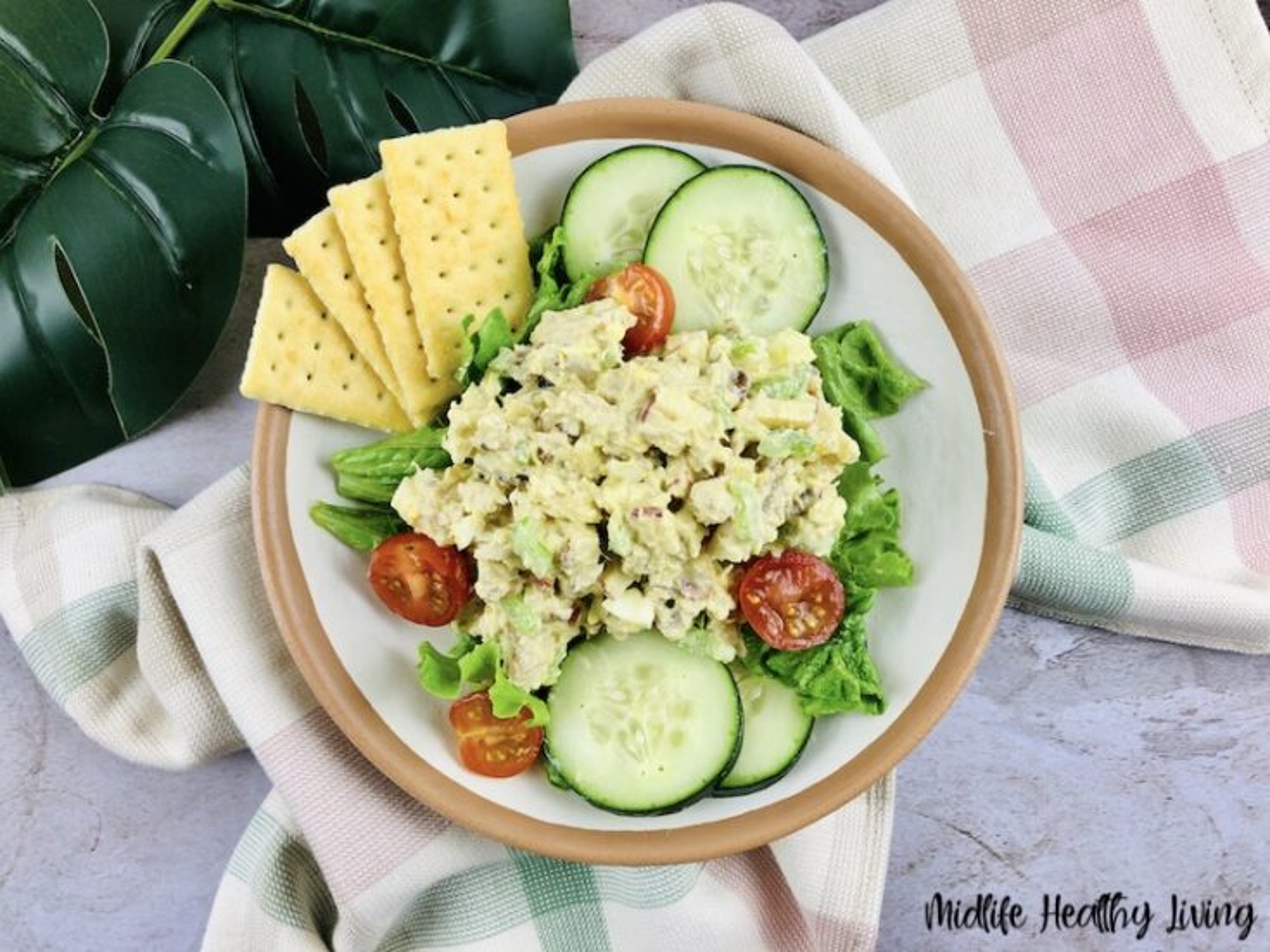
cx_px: 635
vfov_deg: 49.7
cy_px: 476
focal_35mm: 28
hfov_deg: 63.5
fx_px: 1027
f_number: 1.8
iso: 40
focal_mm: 3.99
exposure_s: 1/120
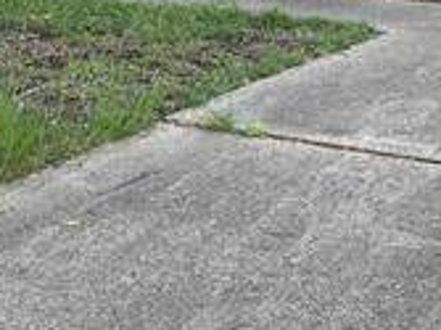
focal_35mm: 92
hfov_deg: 20.3
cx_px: 489
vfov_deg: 15.3
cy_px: -103
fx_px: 1171
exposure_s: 1/121
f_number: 1.78
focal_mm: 6.76
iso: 200
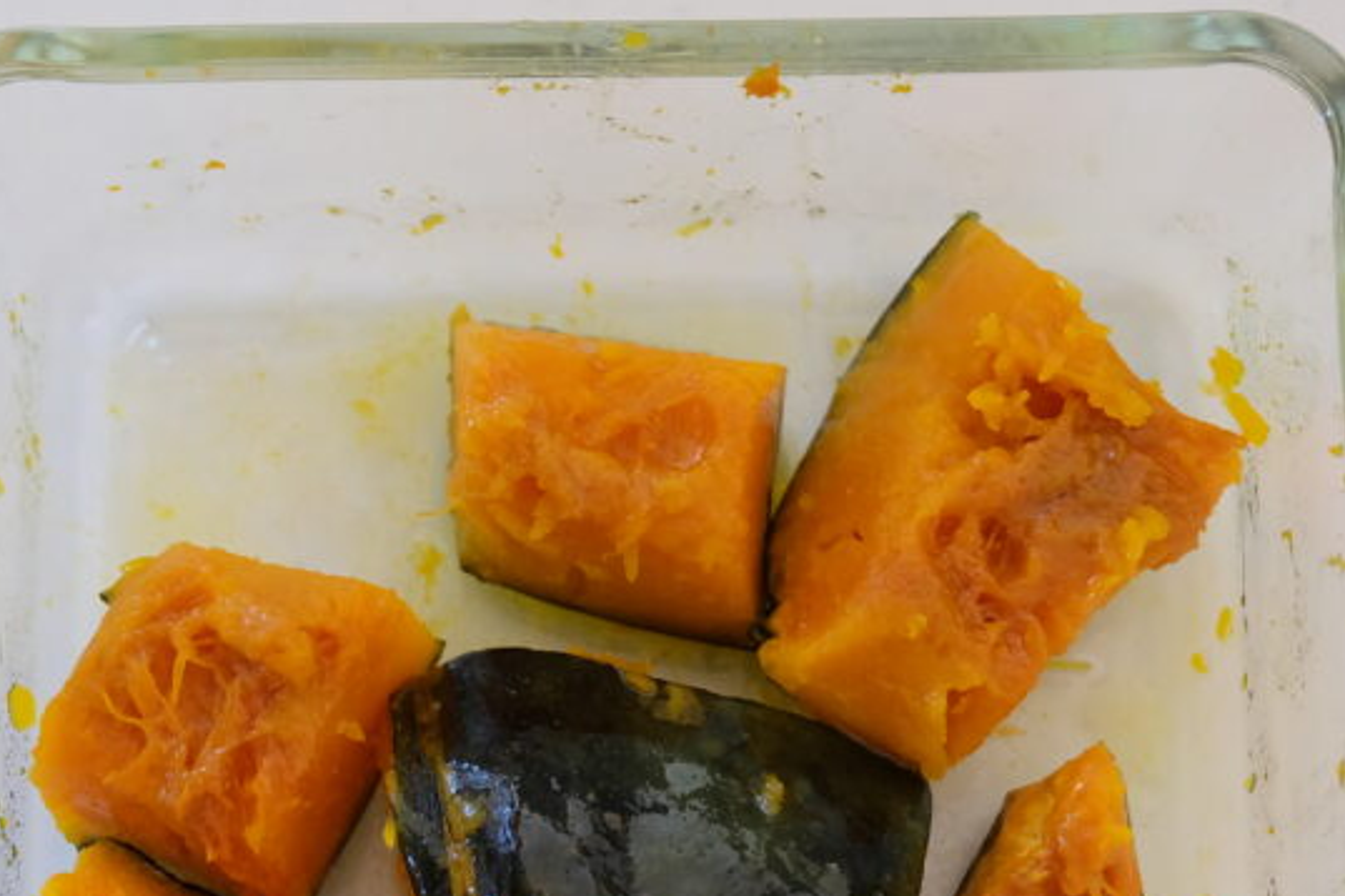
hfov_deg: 32.9
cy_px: 807
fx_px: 2279
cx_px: 626
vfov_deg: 21.8
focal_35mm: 61
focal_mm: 21.1
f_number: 4
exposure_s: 1/38
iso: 800
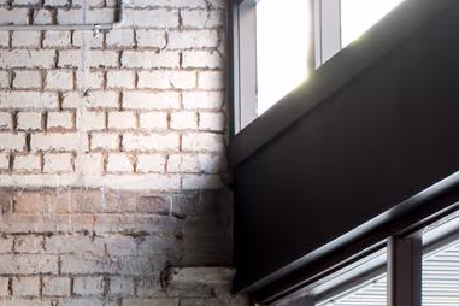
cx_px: -236
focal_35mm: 126
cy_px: 574
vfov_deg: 10.2
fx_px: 1606
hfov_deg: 15.0
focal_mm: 24
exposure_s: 5
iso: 100
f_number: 16
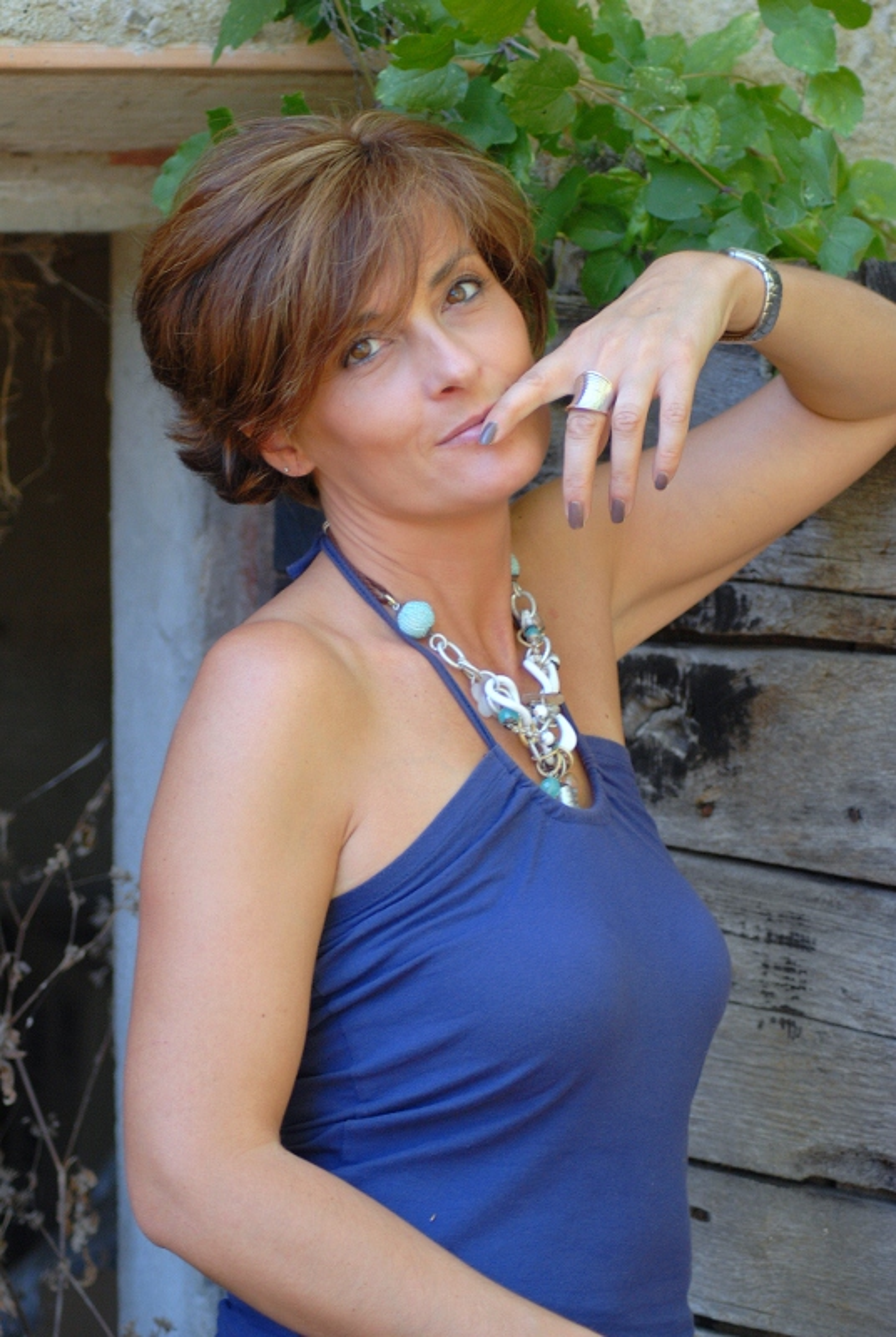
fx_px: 3906
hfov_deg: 13.1
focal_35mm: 105
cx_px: 448
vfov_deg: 19.4
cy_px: 668
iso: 220
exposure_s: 1/125
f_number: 4
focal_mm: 70
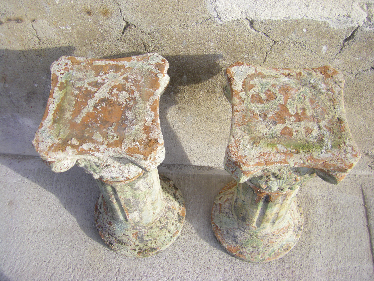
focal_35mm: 38
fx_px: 411
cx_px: 187
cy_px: 140
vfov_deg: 37.7
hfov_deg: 49.0
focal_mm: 6.3
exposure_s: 1/160
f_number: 3.5
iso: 64
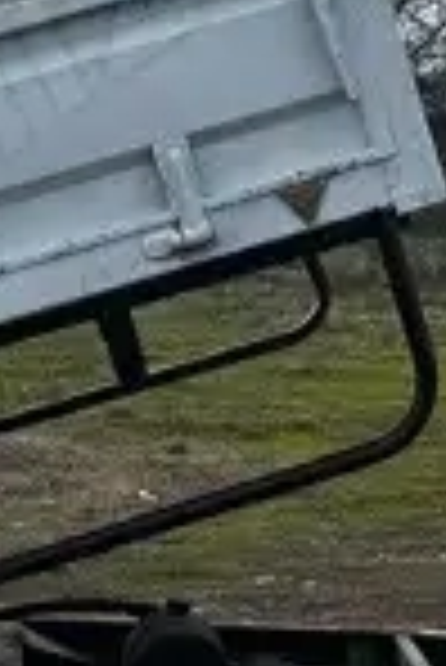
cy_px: 72
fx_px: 3393
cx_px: 365
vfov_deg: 11.2
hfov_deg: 7.5
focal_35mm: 183
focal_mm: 5.7
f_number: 1.5
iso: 50
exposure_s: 1/3077
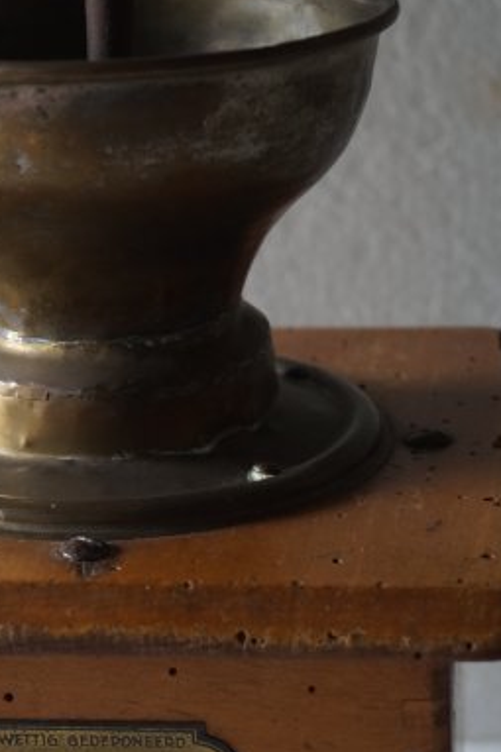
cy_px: 511
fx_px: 2361
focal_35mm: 113
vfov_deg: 18.1
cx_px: 175
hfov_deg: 12.1
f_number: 4.5
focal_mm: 30
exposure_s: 1/60
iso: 1000
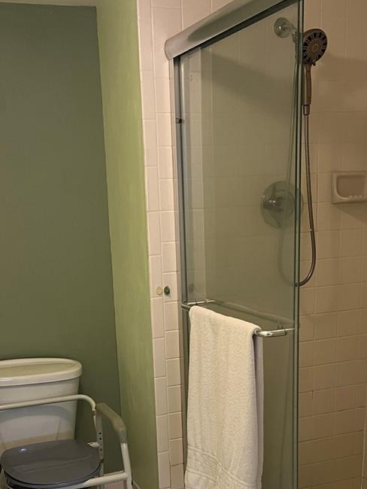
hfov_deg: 30.2
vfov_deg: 38.4
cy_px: 377
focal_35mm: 48
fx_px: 678
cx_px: 158
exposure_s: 1/60
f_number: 1.6
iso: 250
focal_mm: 5.1
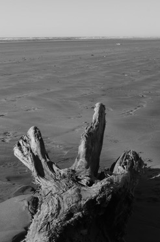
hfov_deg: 21.5
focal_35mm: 62
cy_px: 109
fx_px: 416
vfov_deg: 32.4
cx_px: 34
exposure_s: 1/160
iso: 200
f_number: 16
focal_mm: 24
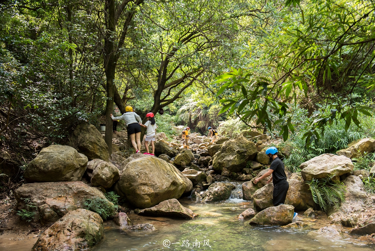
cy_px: 126
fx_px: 333
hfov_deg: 58.7
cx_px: 188
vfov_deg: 41.2
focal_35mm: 32
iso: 200
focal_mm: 32
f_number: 5.6
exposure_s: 1/125
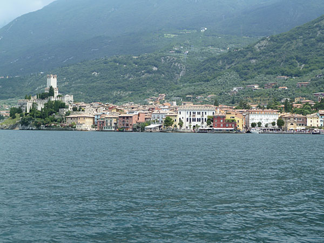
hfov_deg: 39.6
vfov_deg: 30.3
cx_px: 162
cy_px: 122
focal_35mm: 48
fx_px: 450
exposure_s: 1/320
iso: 80
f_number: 4
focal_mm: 7.9
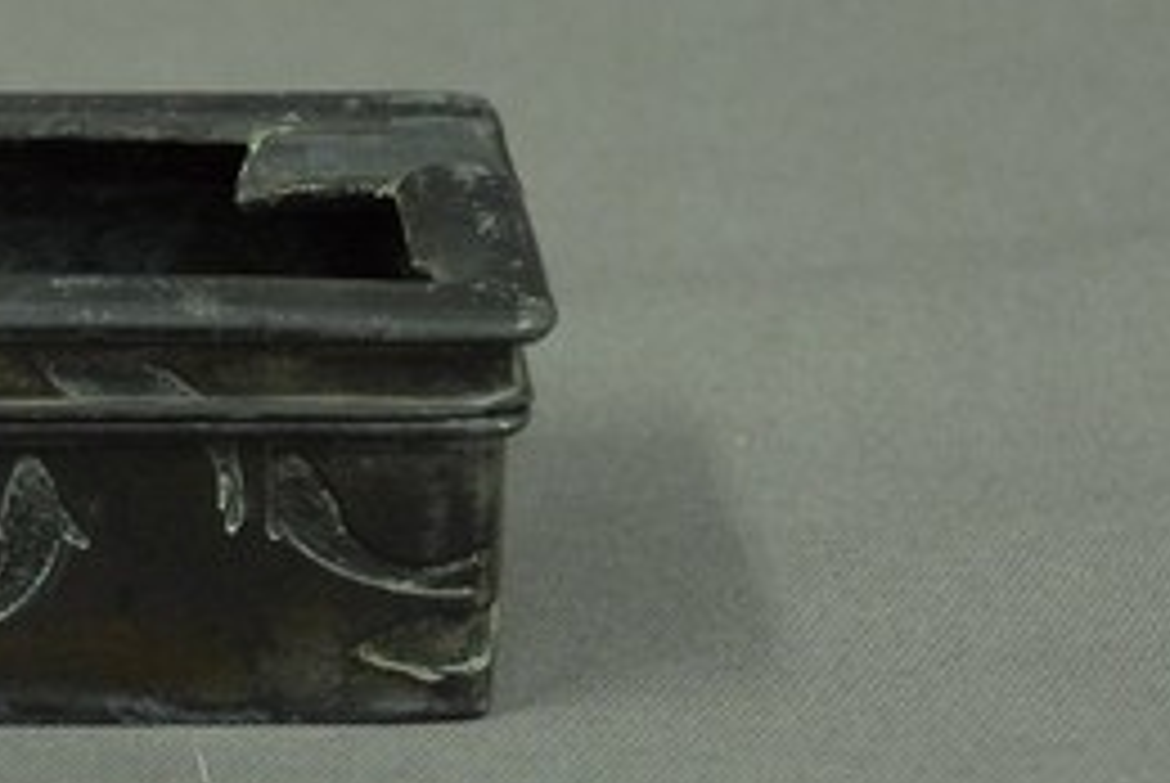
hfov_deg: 7.9
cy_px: 450
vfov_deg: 5.3
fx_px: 8394
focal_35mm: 258
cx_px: -40
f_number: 8
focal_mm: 70
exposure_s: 1/10
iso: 1000
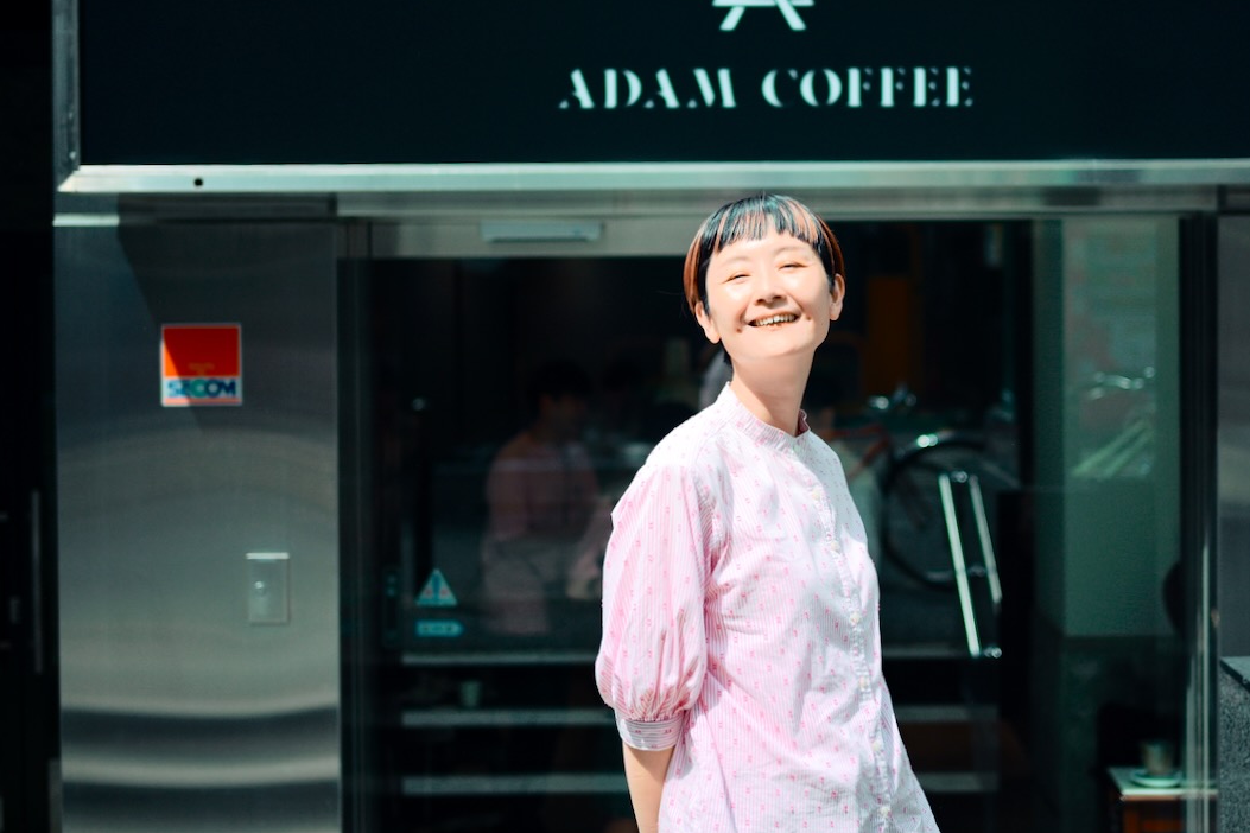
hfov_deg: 34.9
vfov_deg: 23.7
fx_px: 1979
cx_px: 772
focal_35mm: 57
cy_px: 319
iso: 125
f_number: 2
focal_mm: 40
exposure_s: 1/2500
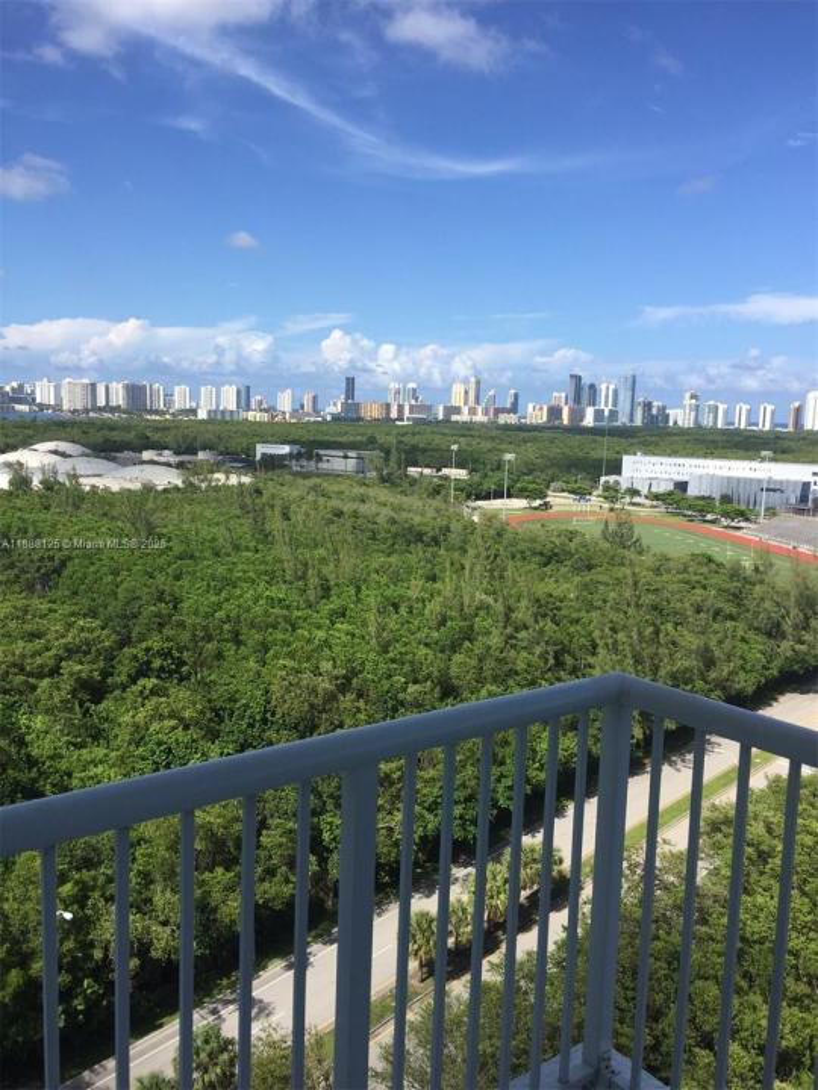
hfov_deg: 48.2
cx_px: 409
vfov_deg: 61.7
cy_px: 545
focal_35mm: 29
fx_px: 914
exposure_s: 1/1721
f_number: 2.2
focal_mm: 4.15
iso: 32
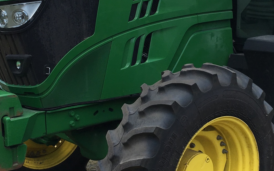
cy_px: 65
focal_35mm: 66
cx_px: 181
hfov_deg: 30.9
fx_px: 493
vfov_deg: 19.7
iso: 25
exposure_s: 1/1261
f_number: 2.2
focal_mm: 4.15
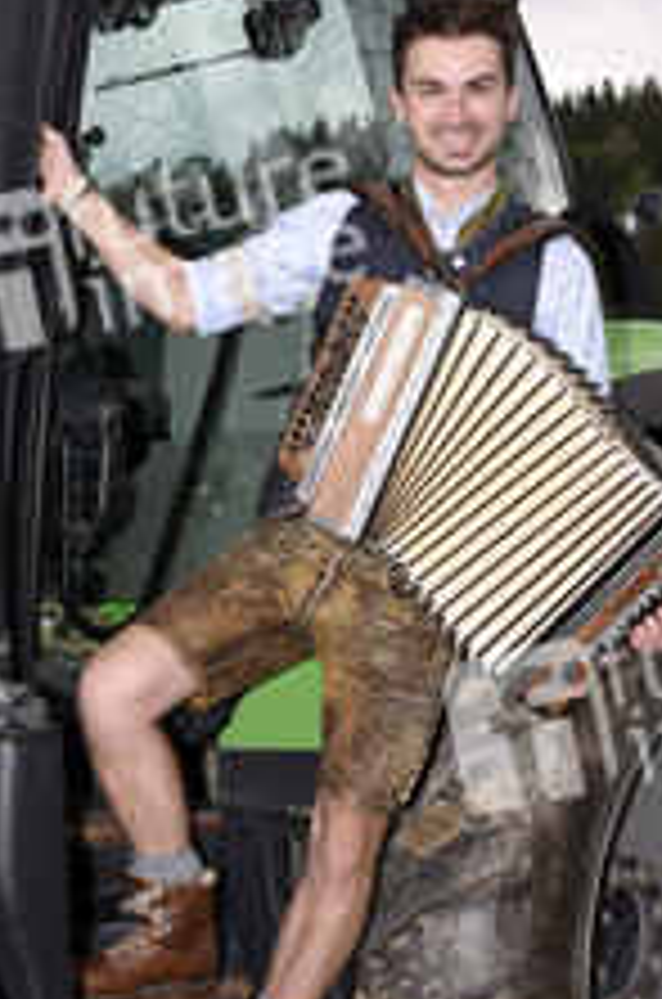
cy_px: 482
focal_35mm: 83
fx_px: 2300
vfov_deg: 24.5
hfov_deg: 16.4
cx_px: 266
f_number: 9
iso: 320
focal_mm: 46
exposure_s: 1/160
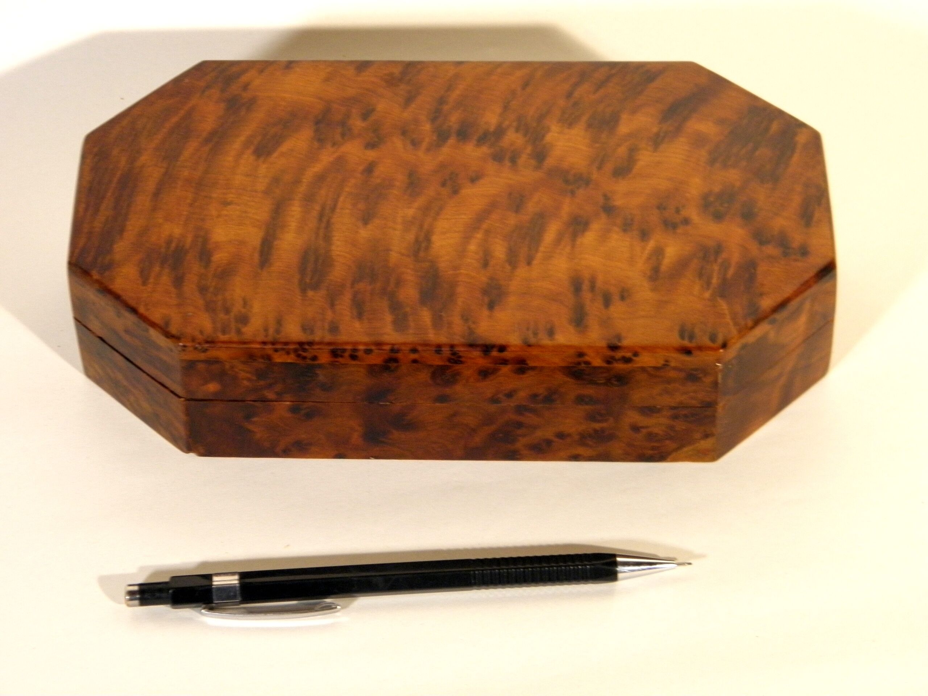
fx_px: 2842
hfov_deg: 18.5
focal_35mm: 106
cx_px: 464
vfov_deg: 14.0
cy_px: 348
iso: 200
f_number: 4.7
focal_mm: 19
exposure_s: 1/8
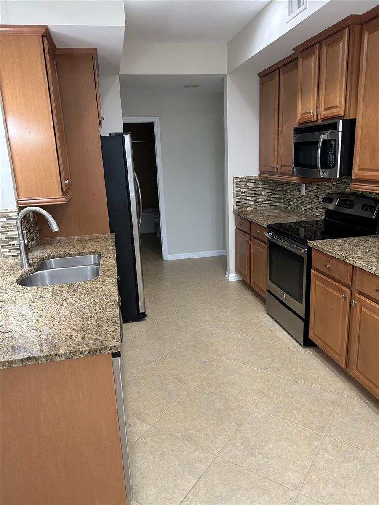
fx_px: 380
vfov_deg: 67.3
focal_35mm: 26
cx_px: 190
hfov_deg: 53.1
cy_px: 252
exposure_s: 1/60
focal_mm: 5.7
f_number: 1.5
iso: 125
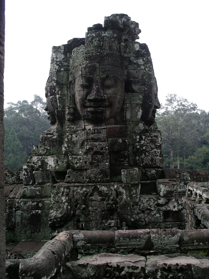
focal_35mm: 37
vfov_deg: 50.1
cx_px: 104
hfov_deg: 38.7
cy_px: 140
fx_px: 298
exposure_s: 1/250
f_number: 4.3
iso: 64
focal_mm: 7.8
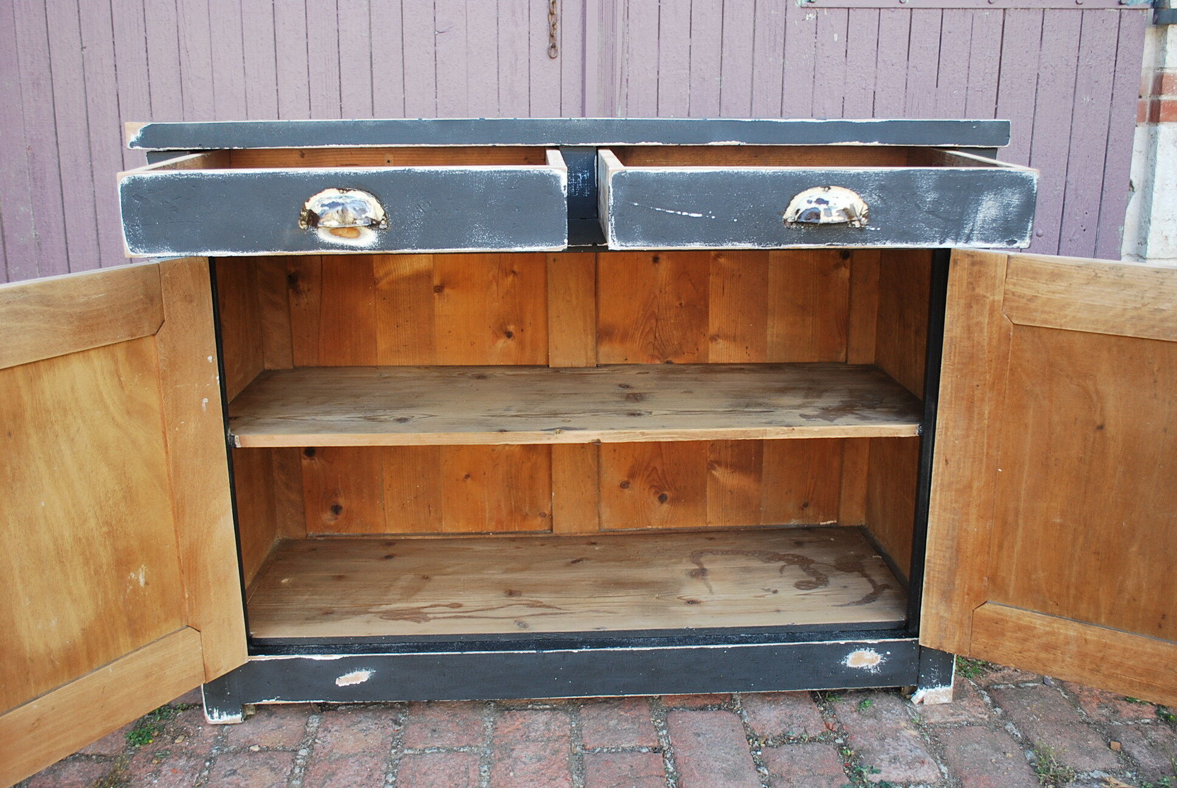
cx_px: 588
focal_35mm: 33
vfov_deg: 40.1
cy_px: 394
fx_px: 1080
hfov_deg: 57.2
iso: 200
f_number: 4
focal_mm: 22
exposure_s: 1/60
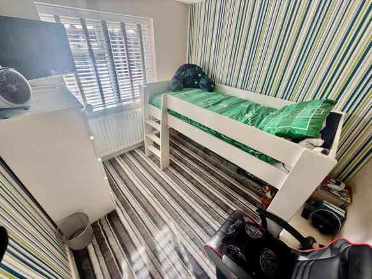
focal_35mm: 14
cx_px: 186
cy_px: 140
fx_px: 150
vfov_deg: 85.7
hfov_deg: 102.1
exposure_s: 1/99
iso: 80
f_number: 2.2
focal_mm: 2.22
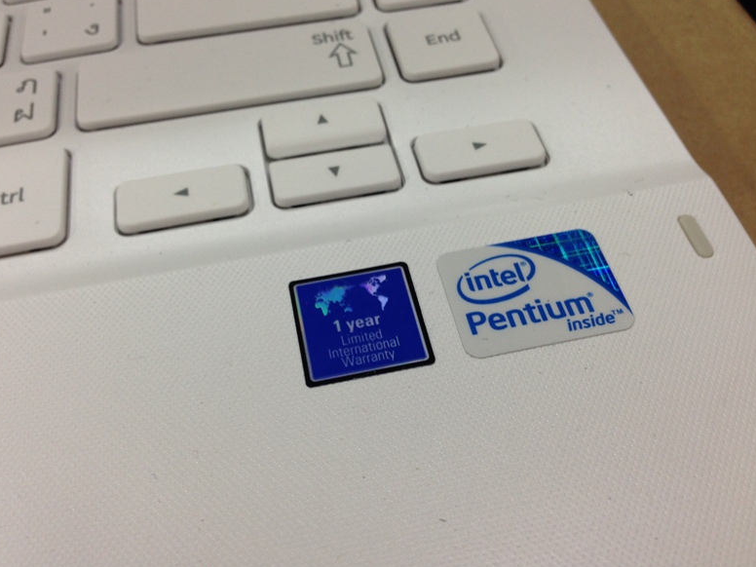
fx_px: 743
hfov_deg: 54.0
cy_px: 279
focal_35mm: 34
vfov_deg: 41.8
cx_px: 369
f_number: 2.4
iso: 50
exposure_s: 1/33
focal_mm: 4.12
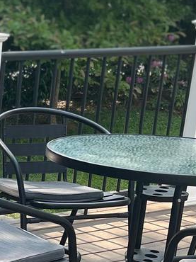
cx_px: -183
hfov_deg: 12.3
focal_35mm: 108
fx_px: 816
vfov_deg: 17.9
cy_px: 247
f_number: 1.6
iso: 50
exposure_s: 1/543
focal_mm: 5.1
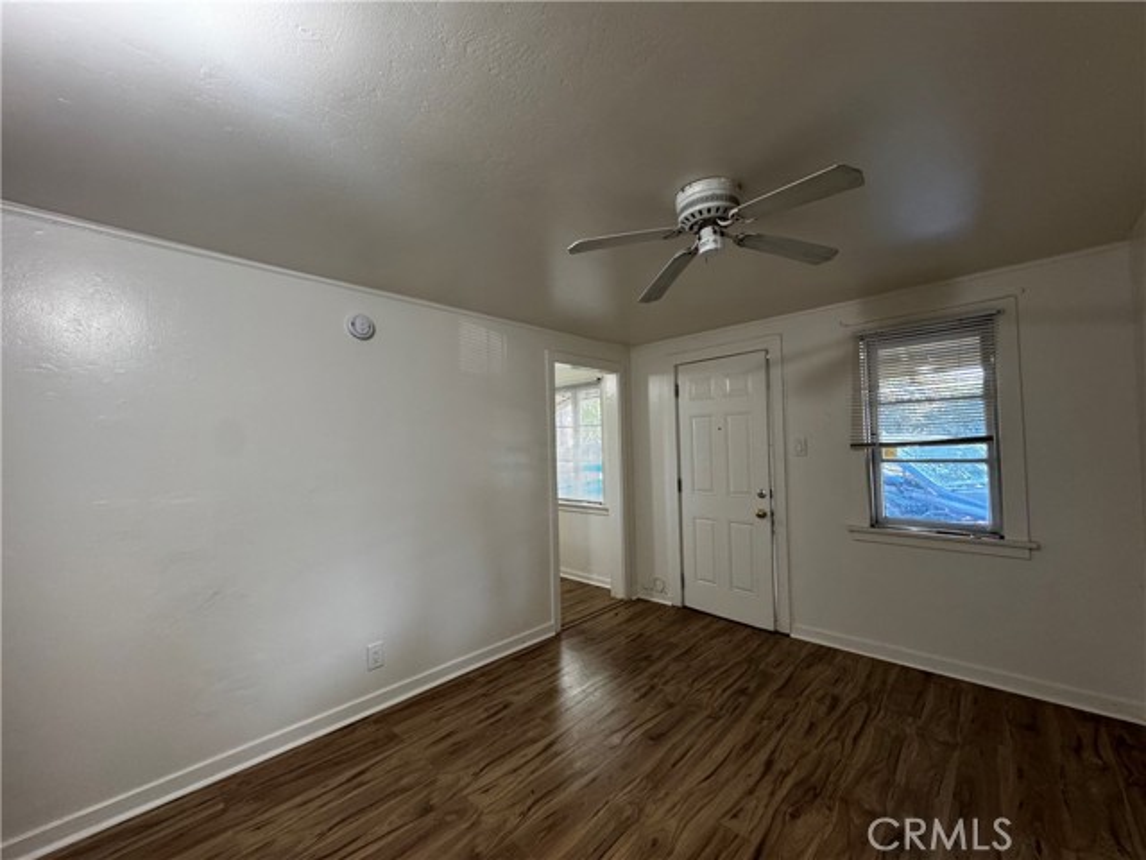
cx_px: 573
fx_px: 463
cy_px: 430
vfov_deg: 85.7
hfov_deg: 102.1
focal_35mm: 14
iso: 250
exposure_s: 1/60
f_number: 2.2
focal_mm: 2.22
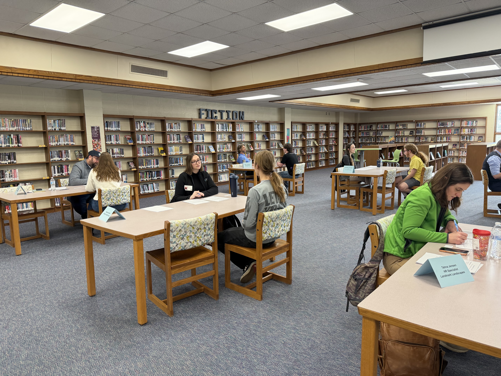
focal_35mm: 24
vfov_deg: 56.8
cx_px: 250
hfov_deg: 71.6
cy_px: 188
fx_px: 347
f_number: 1.78
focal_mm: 6.76
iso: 200
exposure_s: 1/140
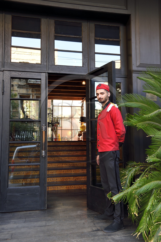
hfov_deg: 38.9
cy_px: 121
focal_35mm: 34
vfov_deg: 55.8
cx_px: 80
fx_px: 228
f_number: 9
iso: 800
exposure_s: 1/40
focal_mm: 34
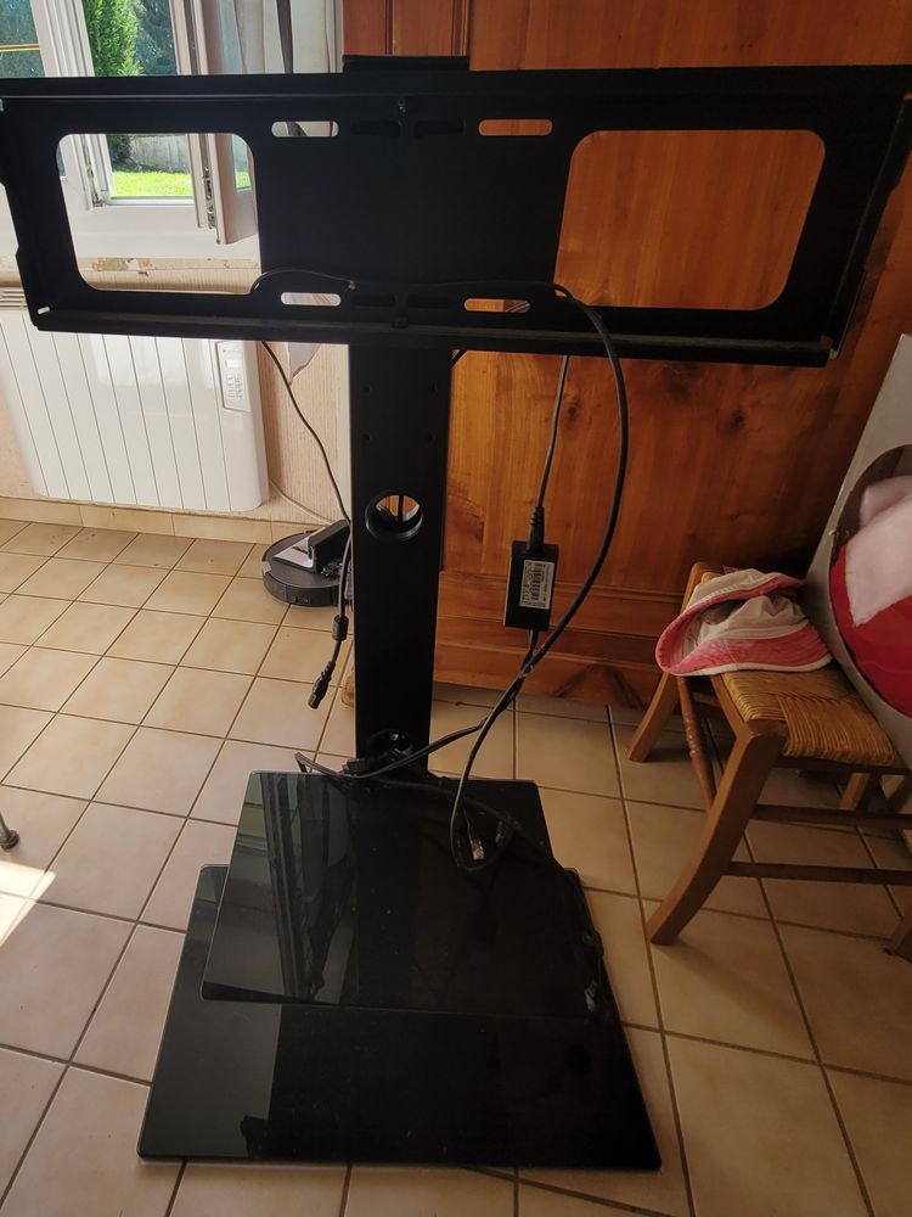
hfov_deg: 89.9
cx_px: 456
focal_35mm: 13
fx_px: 457
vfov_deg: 106.2
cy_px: 608
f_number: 2.2
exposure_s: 1/222
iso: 40
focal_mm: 1.74
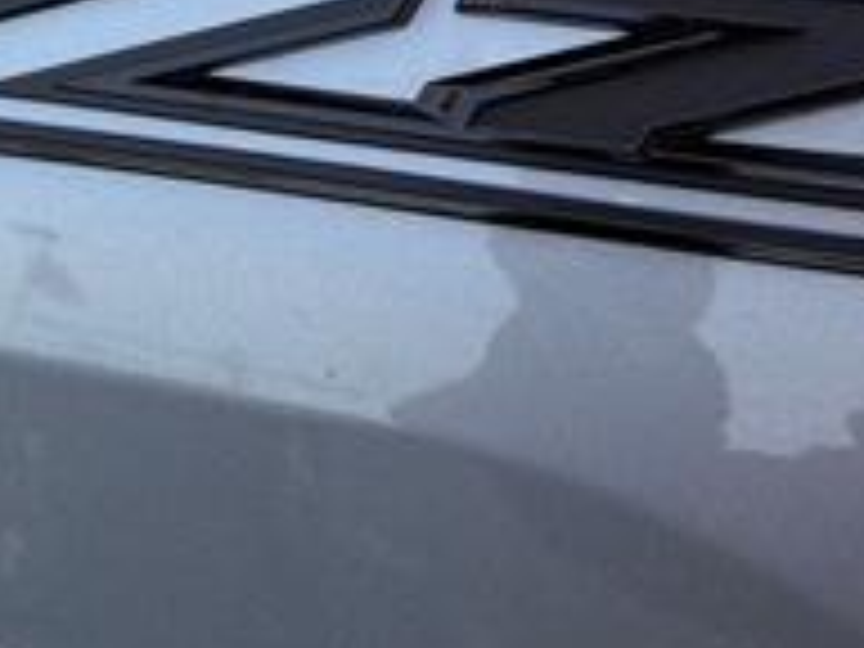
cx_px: 176
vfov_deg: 16.5
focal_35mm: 80
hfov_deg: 24.0
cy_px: -378
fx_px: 1997
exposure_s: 1/898
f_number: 1.78
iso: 80
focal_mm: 6.76
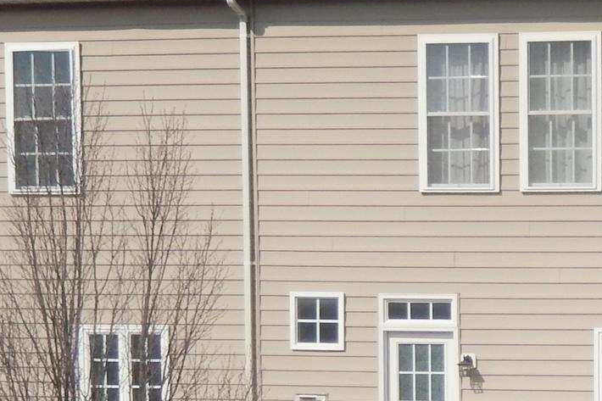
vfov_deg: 12.2
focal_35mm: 108
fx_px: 1805
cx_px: 855
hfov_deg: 17.4
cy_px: 564
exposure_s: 1/500
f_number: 8
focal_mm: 6.5
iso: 125
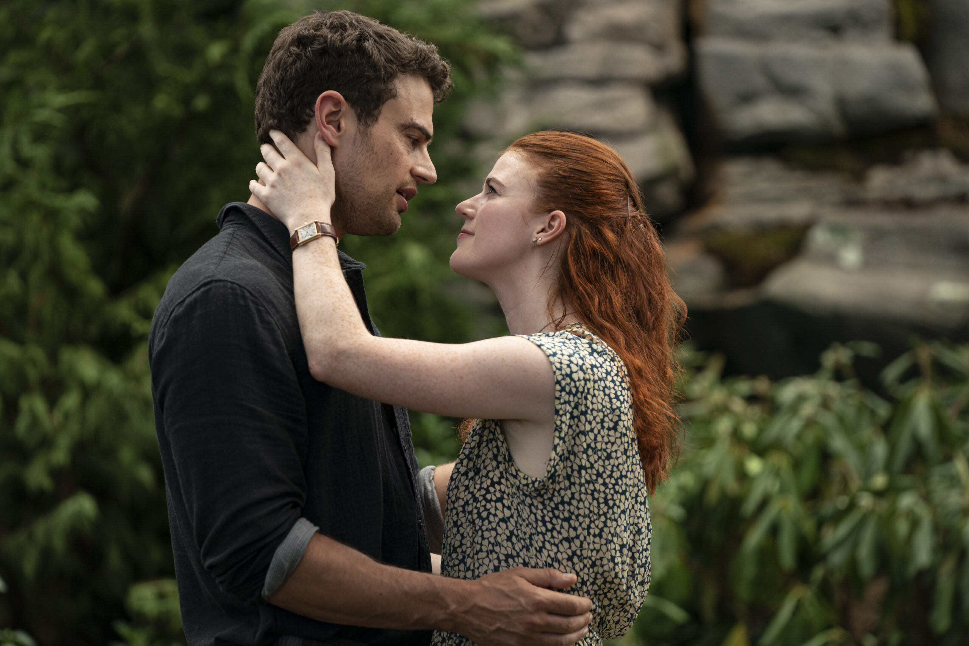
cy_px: 323
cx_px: 484
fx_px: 4656
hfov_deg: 11.9
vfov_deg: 7.9
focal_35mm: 173
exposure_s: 1/250
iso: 800
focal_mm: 173
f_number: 3.5
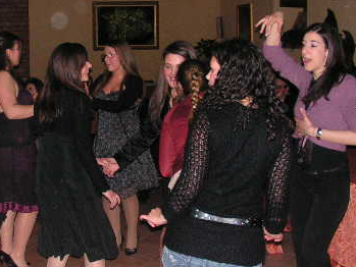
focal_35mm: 66
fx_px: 679
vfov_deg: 22.3
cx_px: 94
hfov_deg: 29.0
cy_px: 138
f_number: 3.2
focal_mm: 6
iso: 200
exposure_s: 1/40
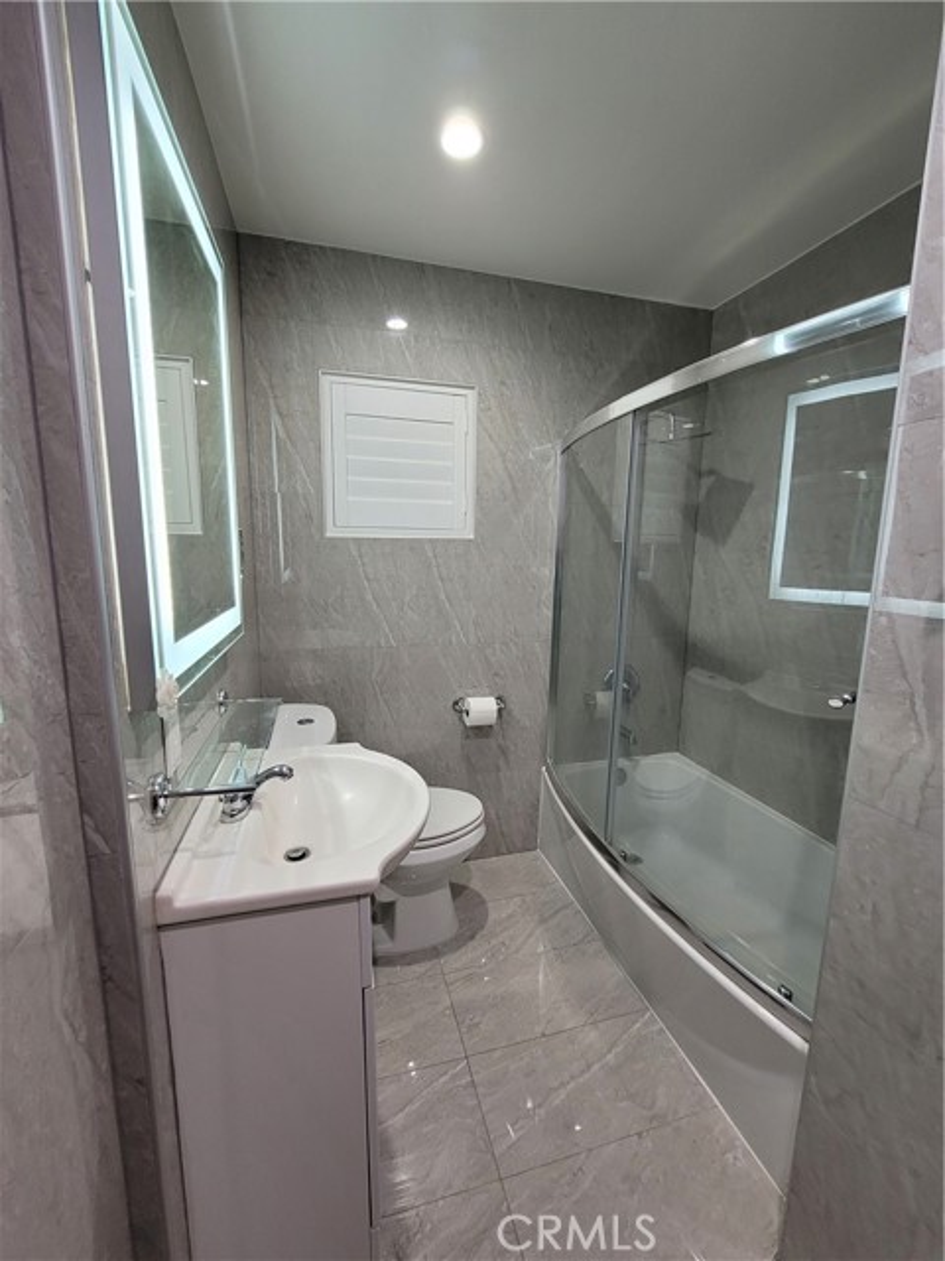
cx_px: 472
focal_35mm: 13
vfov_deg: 106.2
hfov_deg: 89.9
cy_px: 630
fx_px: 473
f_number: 2.2
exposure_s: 1/60
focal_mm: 2.2
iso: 200
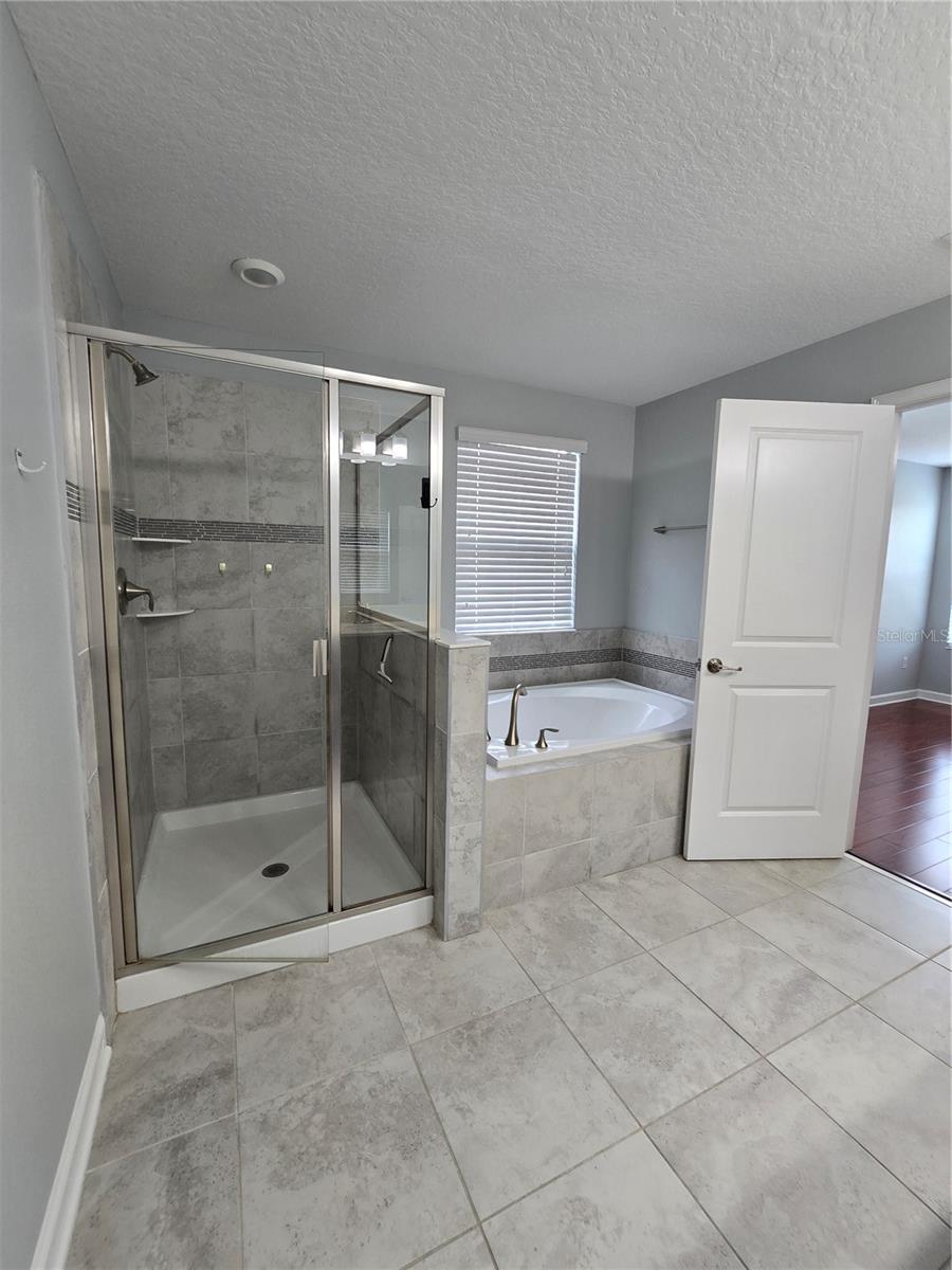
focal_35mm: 13
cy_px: 635
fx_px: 477
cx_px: 476
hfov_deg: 89.9
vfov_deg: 106.2
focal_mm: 2.2
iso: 125
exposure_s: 1/60
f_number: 2.2
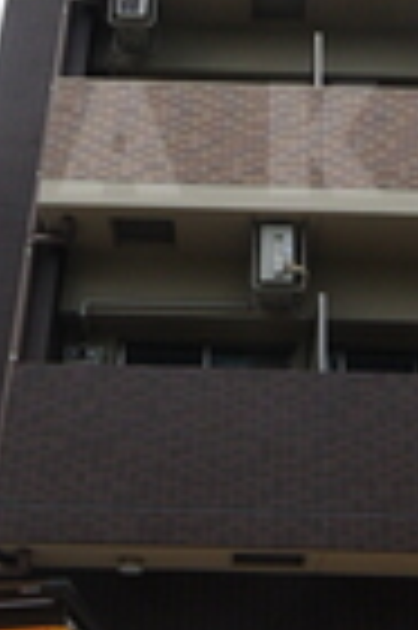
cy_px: 144
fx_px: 1020
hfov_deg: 23.0
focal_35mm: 58
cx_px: 283
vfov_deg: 33.5
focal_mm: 8.5
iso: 160
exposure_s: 1/250
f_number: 10
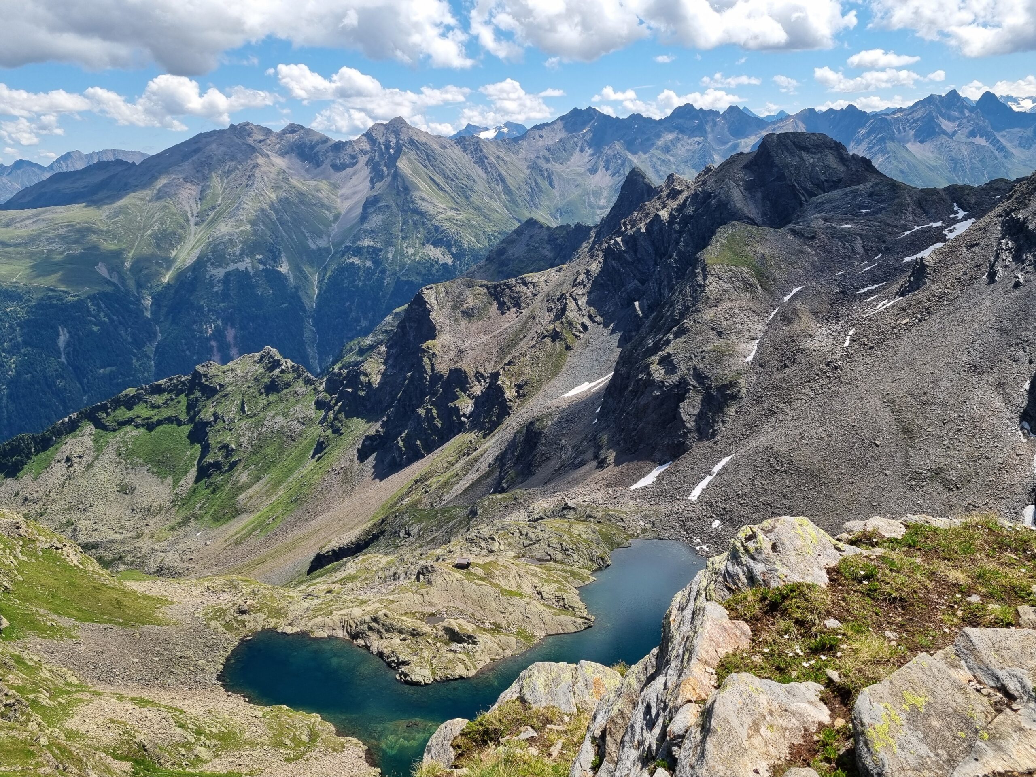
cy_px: 388
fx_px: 778
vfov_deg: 53.1
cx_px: 518
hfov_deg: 67.3
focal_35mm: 26
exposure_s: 1/2584
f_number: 1.8
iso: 50
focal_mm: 5.4
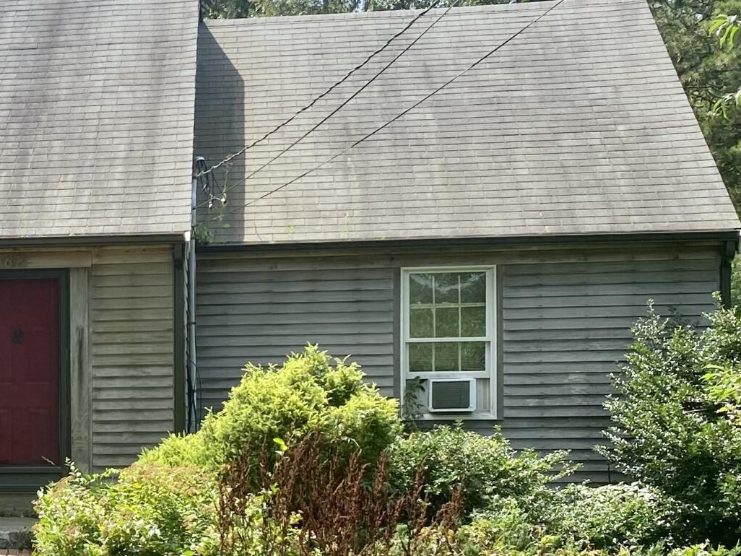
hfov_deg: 24.3
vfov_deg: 19.3
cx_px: -30
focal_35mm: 76
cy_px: 420
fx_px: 1627
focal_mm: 4.25
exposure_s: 1/1007
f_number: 1.8
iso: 32
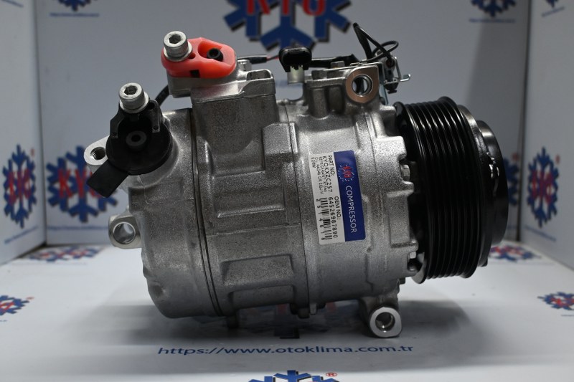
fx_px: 598
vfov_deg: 35.5
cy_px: 191
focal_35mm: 38
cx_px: 287
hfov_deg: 51.3
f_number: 4.2
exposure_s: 1/125
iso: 900
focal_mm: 25
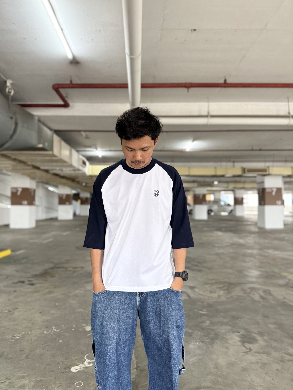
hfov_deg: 54.9
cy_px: 193
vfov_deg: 69.4
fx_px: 282
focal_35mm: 25
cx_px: 141
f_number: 1.78
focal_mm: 6.76
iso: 400
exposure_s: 1/100
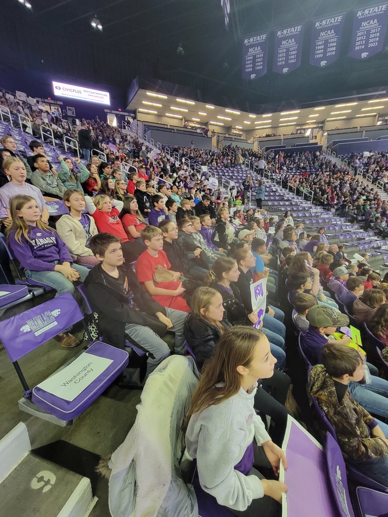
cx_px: 194
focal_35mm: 13
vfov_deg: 106.2
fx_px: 194
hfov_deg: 89.9
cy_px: 258
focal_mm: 2.2
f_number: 2.2
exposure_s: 1/60
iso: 400
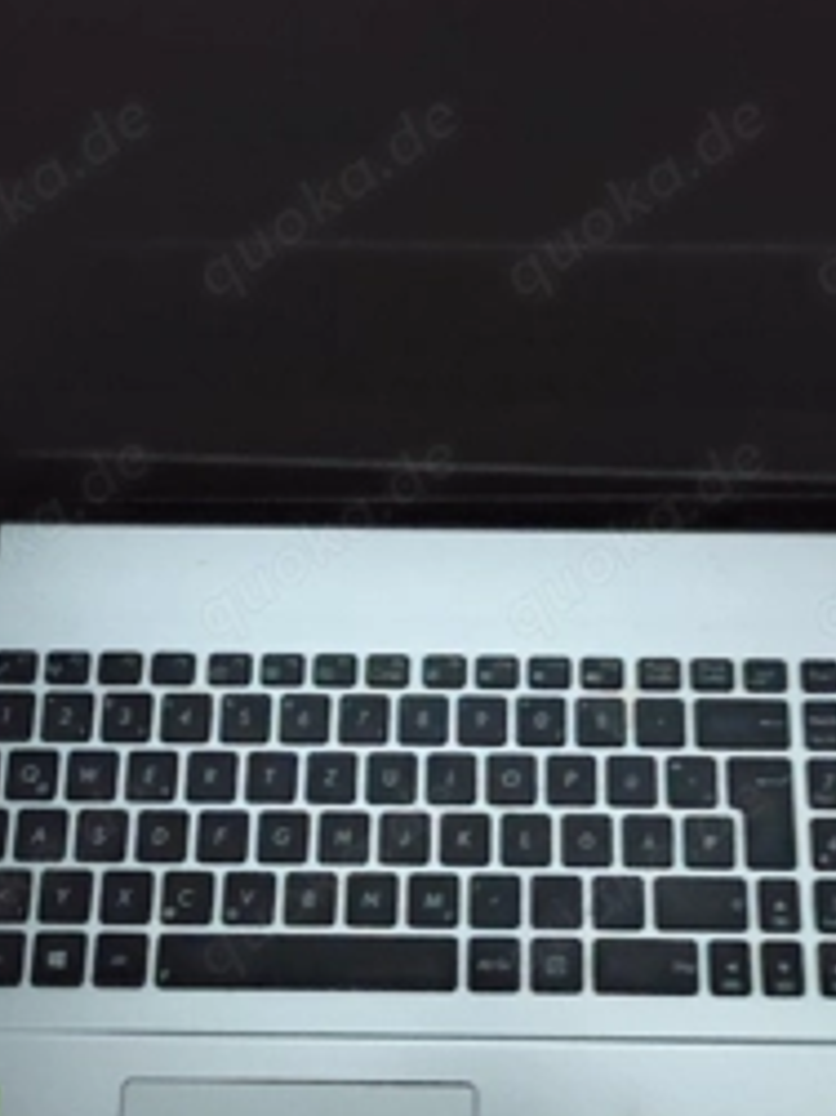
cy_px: 607
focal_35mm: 40
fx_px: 1289
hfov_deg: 35.8
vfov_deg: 46.8
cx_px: 489
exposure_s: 1/13
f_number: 1.79
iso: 12159
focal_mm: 4.7
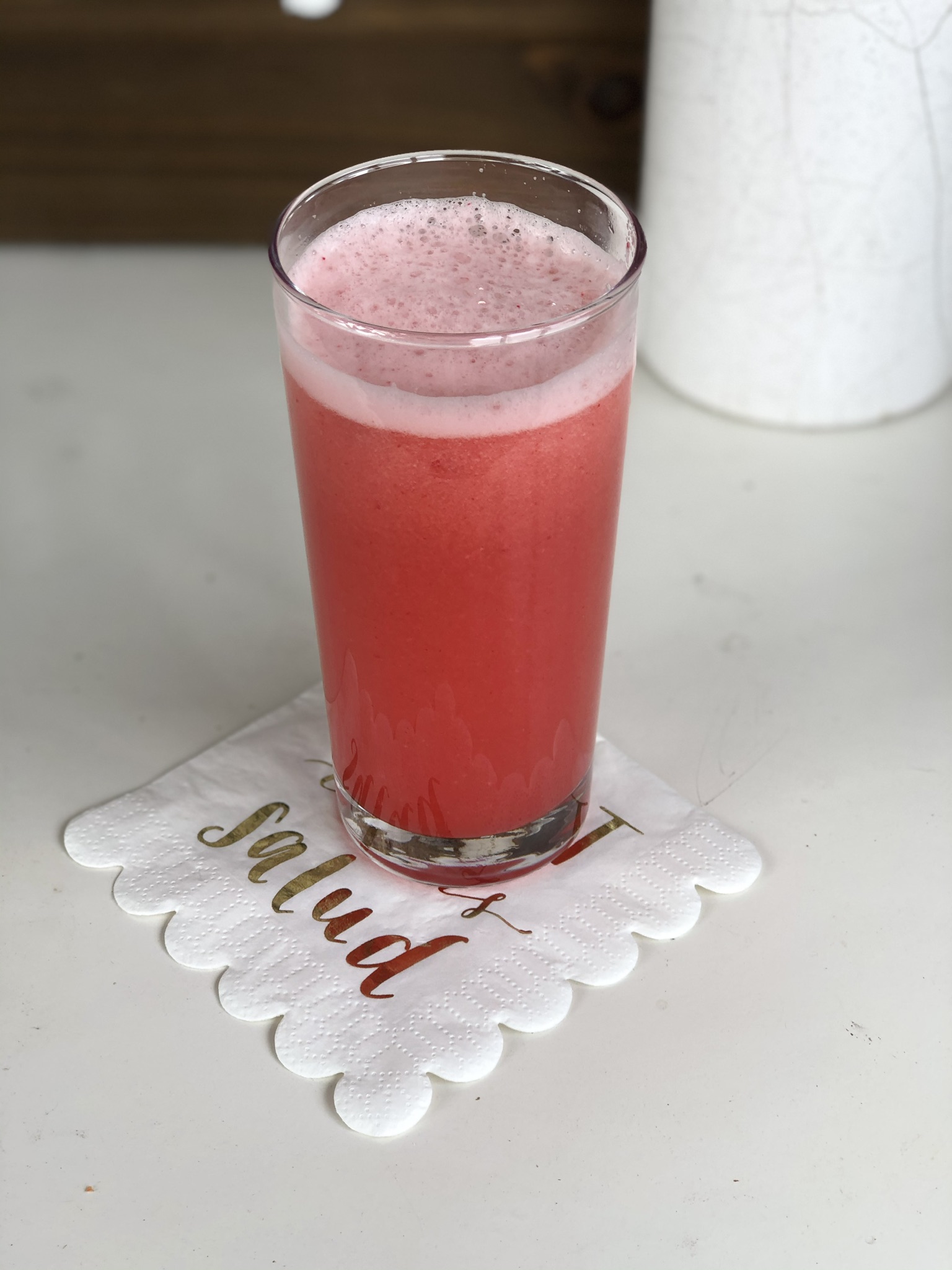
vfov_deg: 33.8
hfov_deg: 25.7
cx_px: 476
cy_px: 635
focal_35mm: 57
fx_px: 2090
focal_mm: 6.6
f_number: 2.8
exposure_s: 1/120
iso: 32
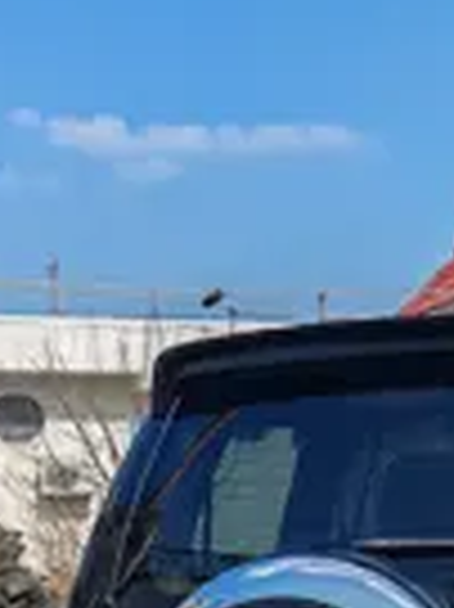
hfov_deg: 17.8
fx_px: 1401
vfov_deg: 24.0
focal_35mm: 80
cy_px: 504
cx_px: 499
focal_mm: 6.12
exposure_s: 1/790
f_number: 1.9
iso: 50
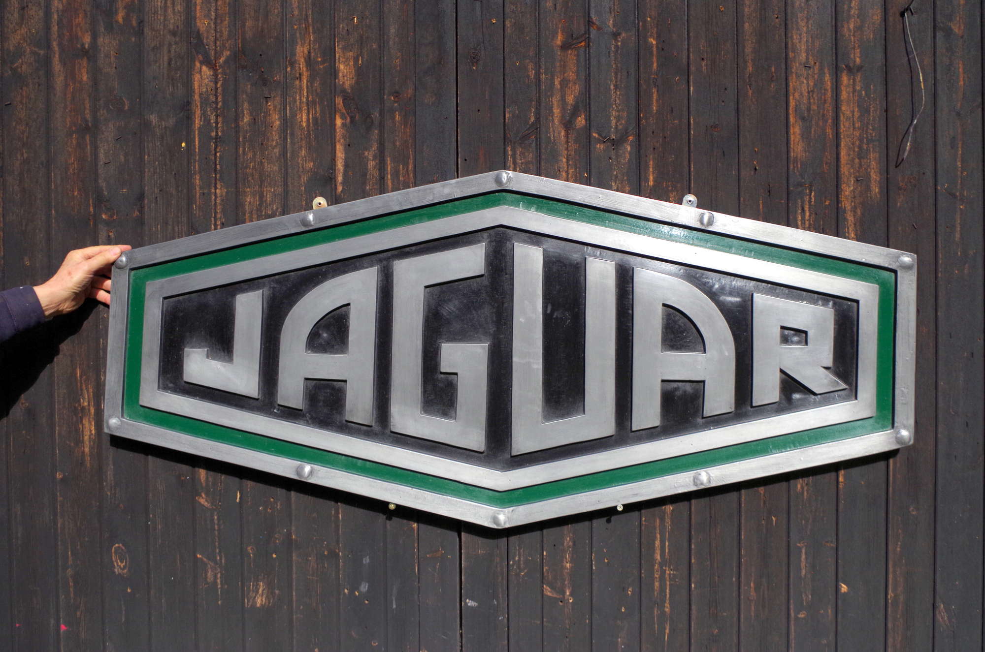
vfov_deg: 38.7
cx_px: 492
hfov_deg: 55.9
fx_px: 928
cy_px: 326
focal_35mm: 34
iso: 400
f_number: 5.6
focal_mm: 23.13
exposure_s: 1/1250
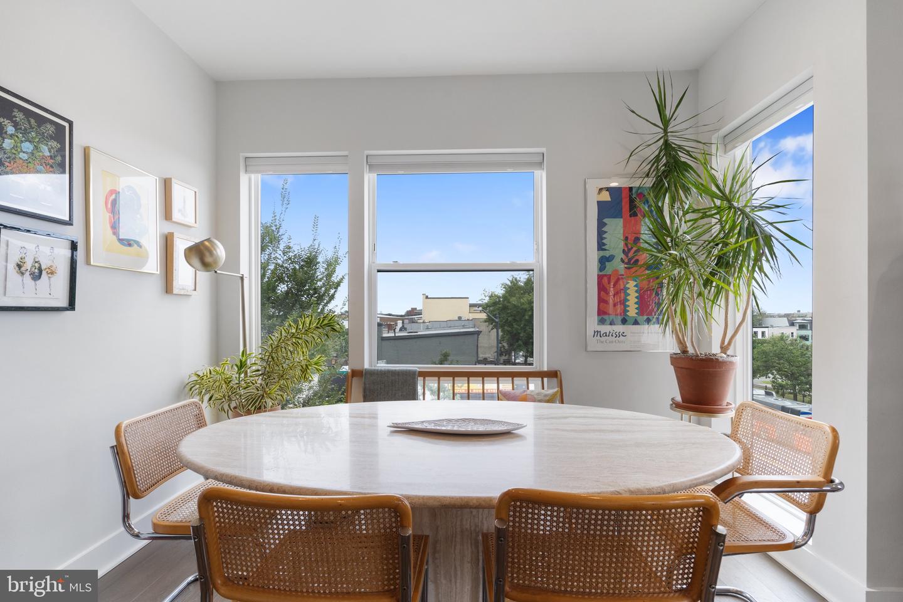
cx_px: 452
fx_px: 401
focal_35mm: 16
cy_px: 301
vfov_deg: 73.7
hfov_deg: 96.7
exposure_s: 1/100
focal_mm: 16
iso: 500
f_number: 8
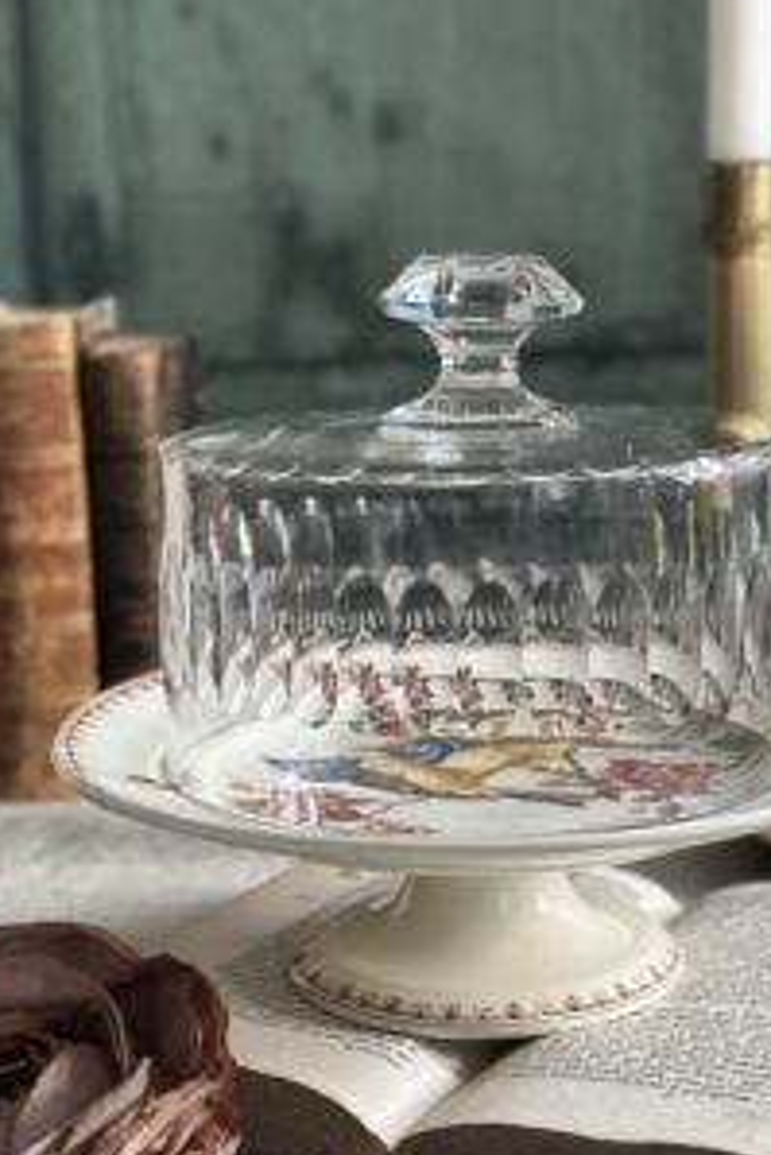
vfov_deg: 30.1
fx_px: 2150
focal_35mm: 67
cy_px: 589
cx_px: 473
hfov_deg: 20.3
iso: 100
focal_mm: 6.86
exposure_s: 1/121
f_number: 1.78
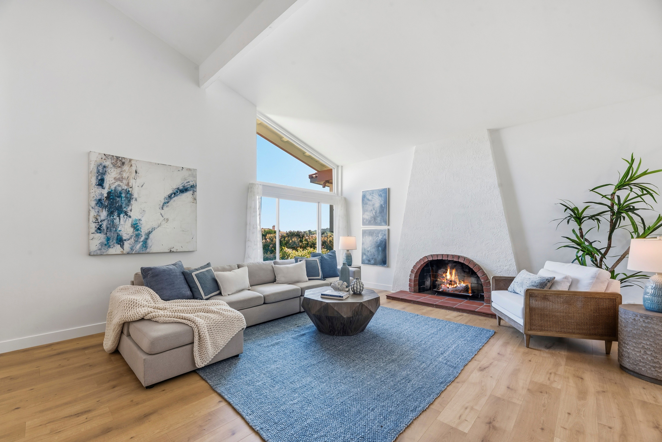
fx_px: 258
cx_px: 331
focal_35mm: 14
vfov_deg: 81.3
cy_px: 221
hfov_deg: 104.2
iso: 400
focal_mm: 14
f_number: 11
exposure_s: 1/160
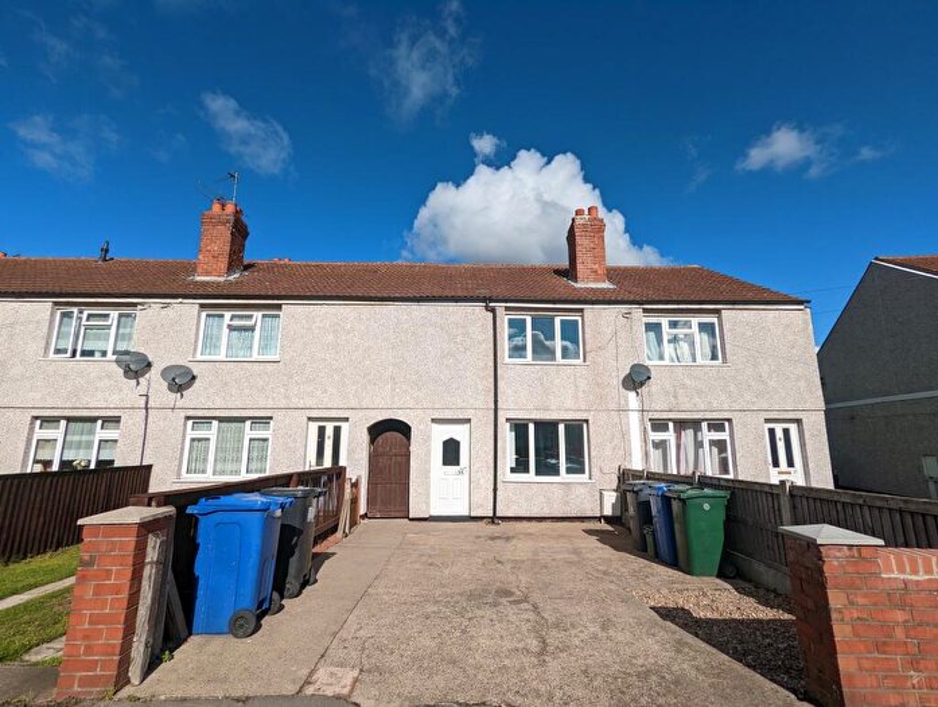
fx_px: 434
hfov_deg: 94.4
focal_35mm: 16
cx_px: 469
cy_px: 354
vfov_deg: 78.3
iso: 61
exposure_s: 1/3448
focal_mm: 2.35
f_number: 2.2
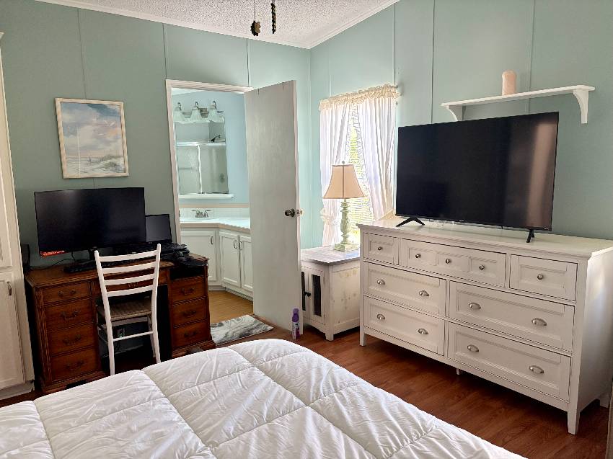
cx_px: 306
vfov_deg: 53.0
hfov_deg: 67.3
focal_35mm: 26
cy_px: 230
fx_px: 460
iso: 320
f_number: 1.6
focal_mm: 5.96
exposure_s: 1/60
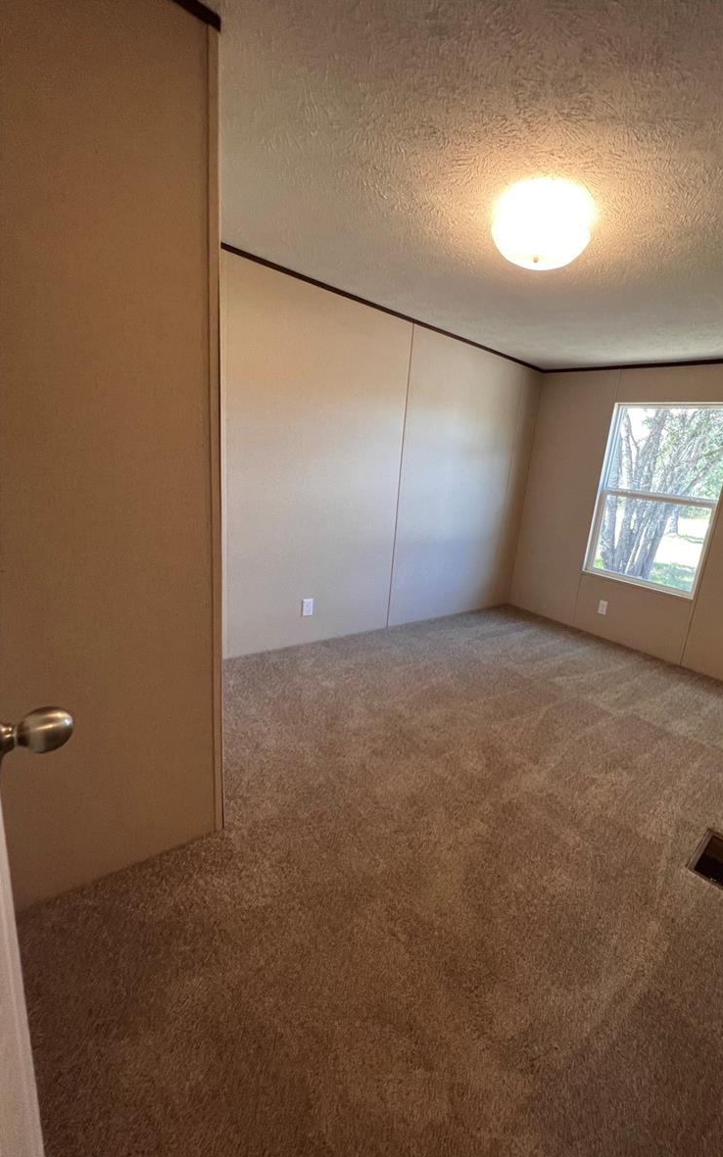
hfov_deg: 77.6
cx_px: 439
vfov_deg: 105.3
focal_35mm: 14
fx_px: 441
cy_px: 584
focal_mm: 1.57
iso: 200
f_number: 1.8
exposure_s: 1/120
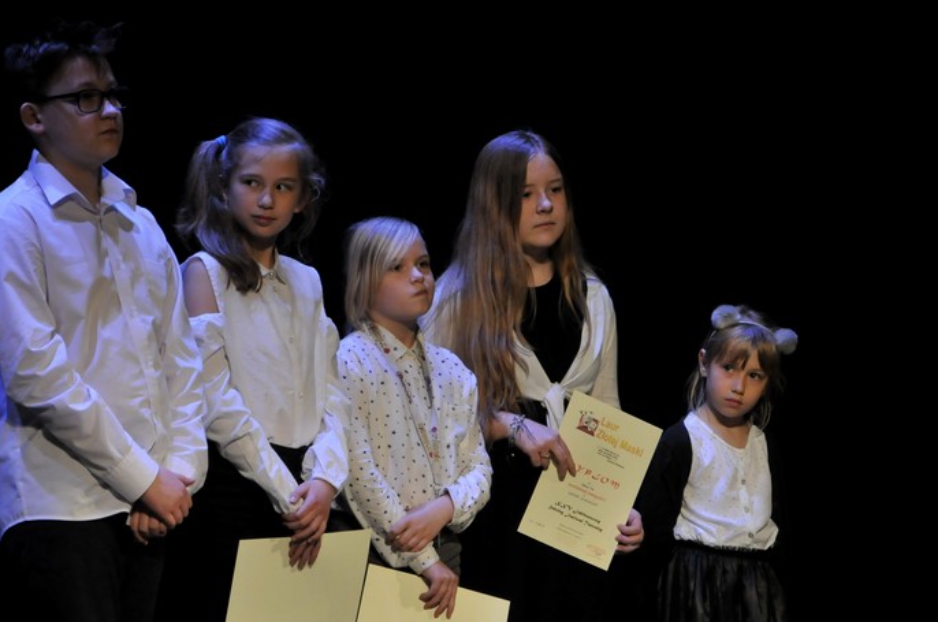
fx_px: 4552
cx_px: 390
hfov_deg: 11.8
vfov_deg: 7.8
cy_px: 398
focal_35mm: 175
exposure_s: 1/30
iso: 900
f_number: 5.3
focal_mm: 80
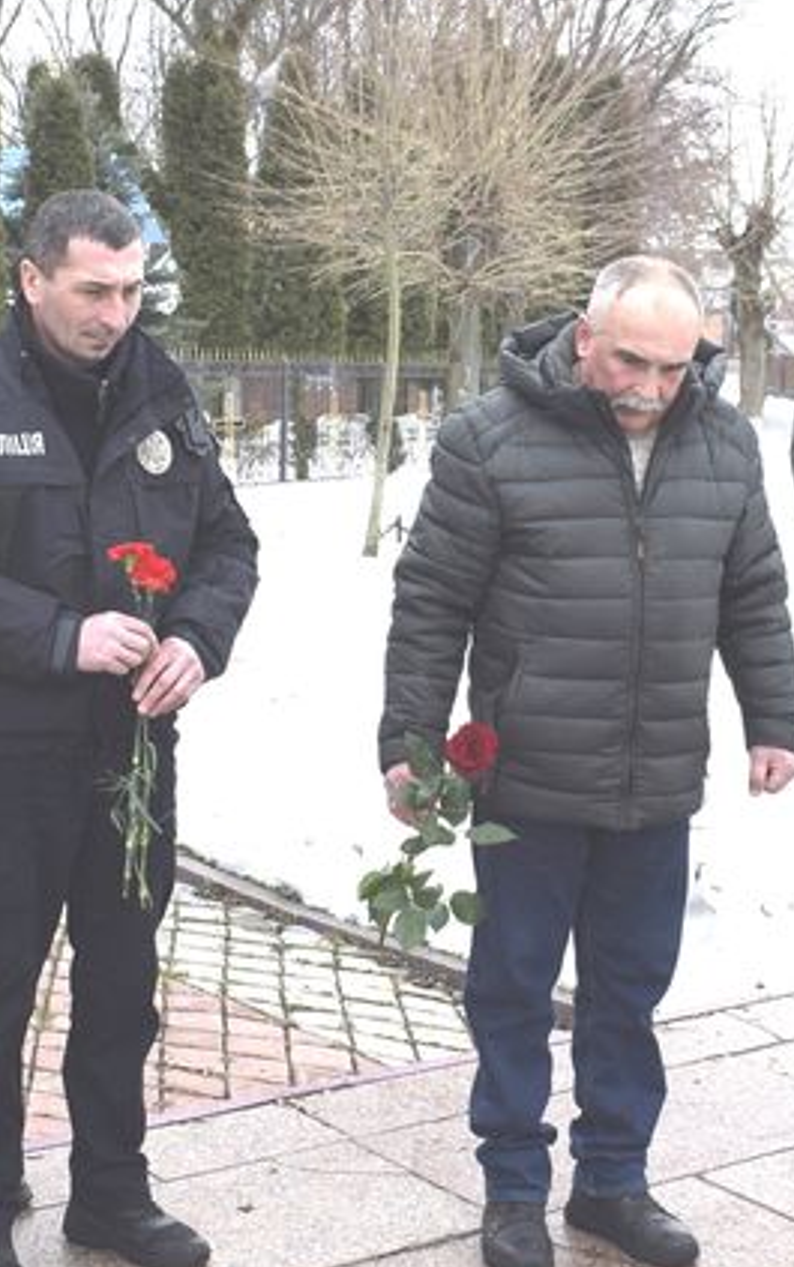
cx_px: 401
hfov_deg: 20.0
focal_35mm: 65
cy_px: 656
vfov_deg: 31.5
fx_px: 2247
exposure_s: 1/320
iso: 200
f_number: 8
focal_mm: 24
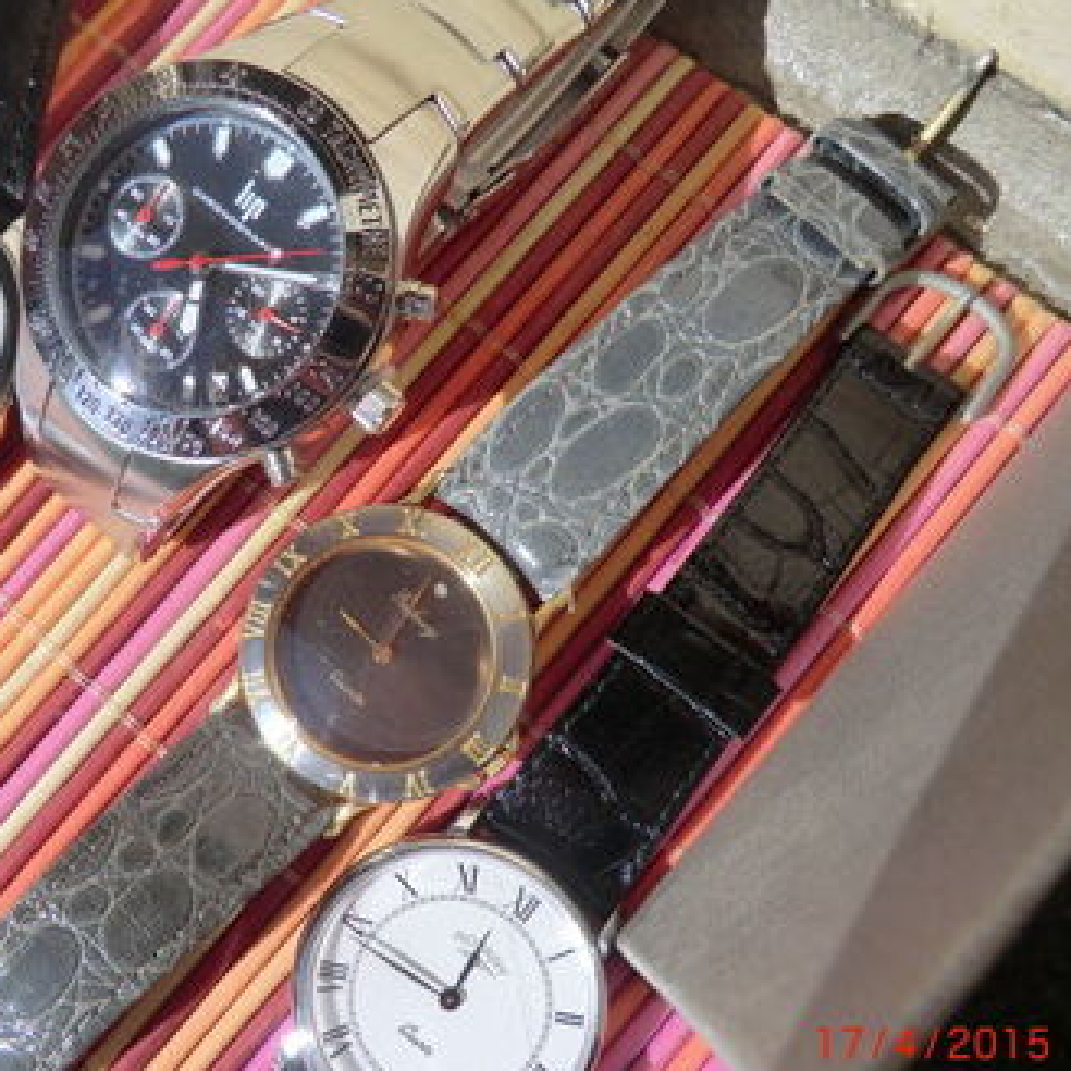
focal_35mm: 31
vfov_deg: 52.5
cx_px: 369
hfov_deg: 51.7
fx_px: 1085
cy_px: 575
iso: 64
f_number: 7.5
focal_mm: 4.3
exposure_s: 1/200
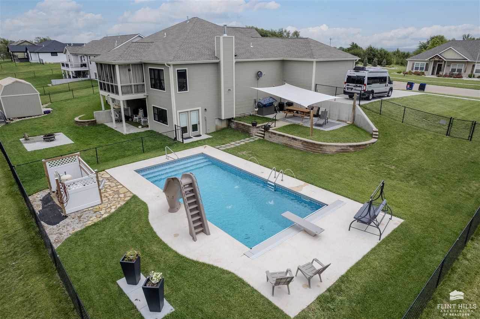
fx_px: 293
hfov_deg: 78.6
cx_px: 240
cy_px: 160
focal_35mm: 22
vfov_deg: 57.2
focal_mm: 8.38
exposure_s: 1/2000
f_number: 2.8
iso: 100
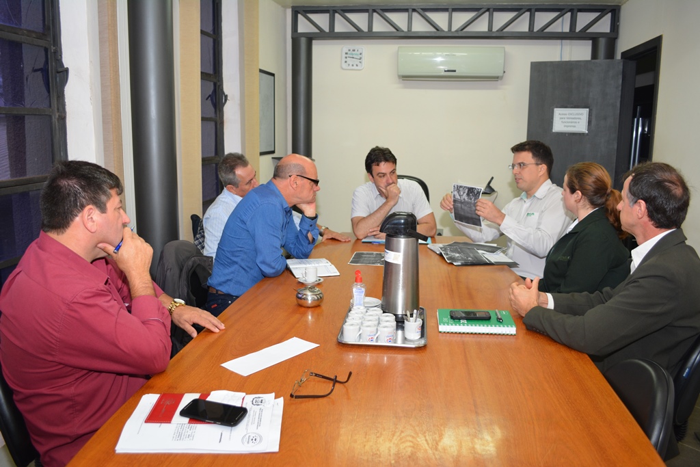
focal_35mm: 30
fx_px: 583
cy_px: 234
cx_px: 350
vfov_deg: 43.6
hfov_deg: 61.9
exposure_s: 1/60
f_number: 4
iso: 640
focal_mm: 20
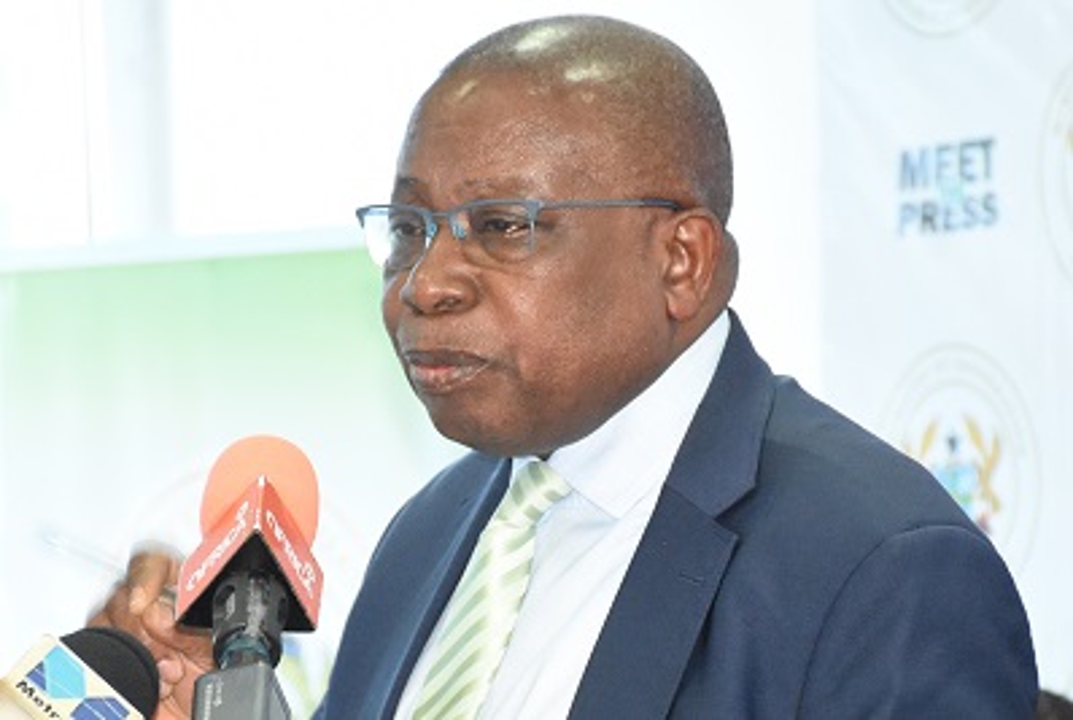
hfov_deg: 16.0
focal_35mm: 128
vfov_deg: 10.8
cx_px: 536
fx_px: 3807
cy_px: 360
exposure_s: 1/125
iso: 6400
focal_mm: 85
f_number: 5.6
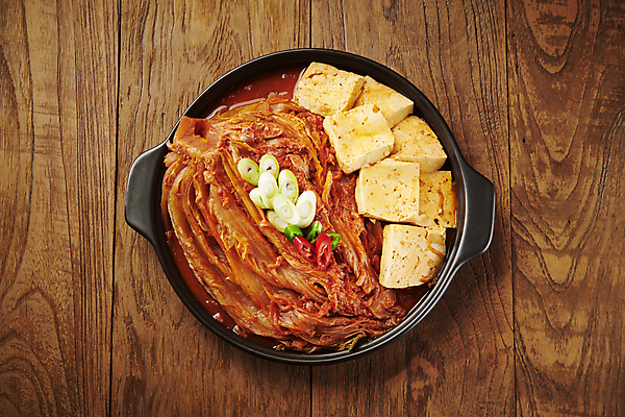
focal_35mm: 70
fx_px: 1215
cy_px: 208
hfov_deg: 28.8
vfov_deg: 19.5
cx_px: 312
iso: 31
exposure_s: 1/125
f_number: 11
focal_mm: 70
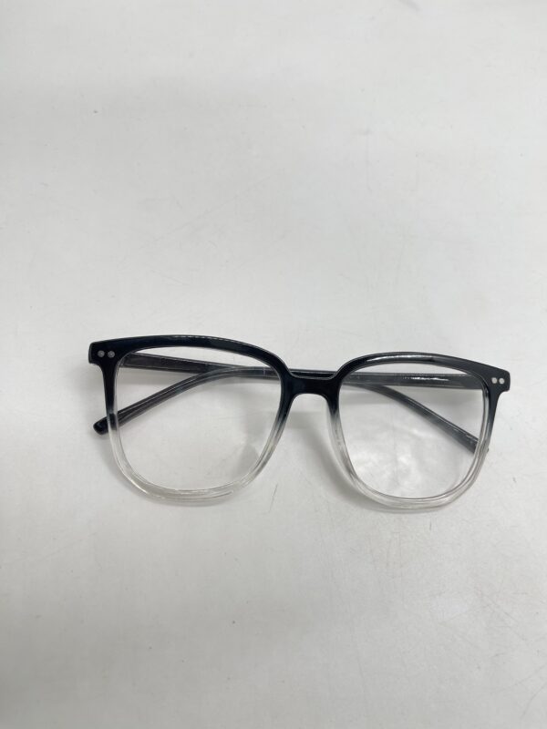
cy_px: 364
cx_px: 274
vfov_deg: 69.4
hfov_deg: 54.9
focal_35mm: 25
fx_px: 527
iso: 40
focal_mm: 5.1
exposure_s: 1/177
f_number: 1.6
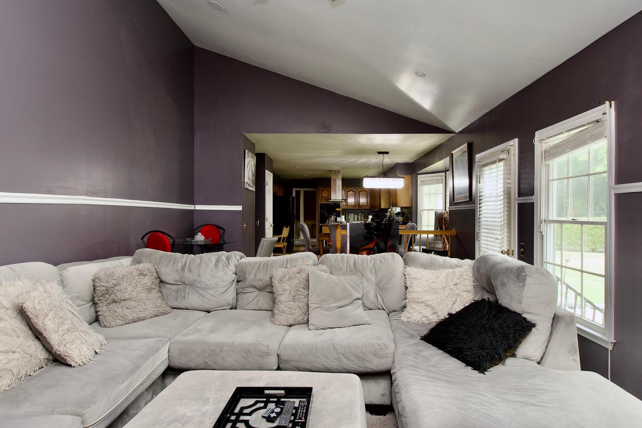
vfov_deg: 64.5
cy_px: 198
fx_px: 339
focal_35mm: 19
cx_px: 323
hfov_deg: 86.9
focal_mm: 10
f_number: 7.1
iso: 320
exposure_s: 1/20
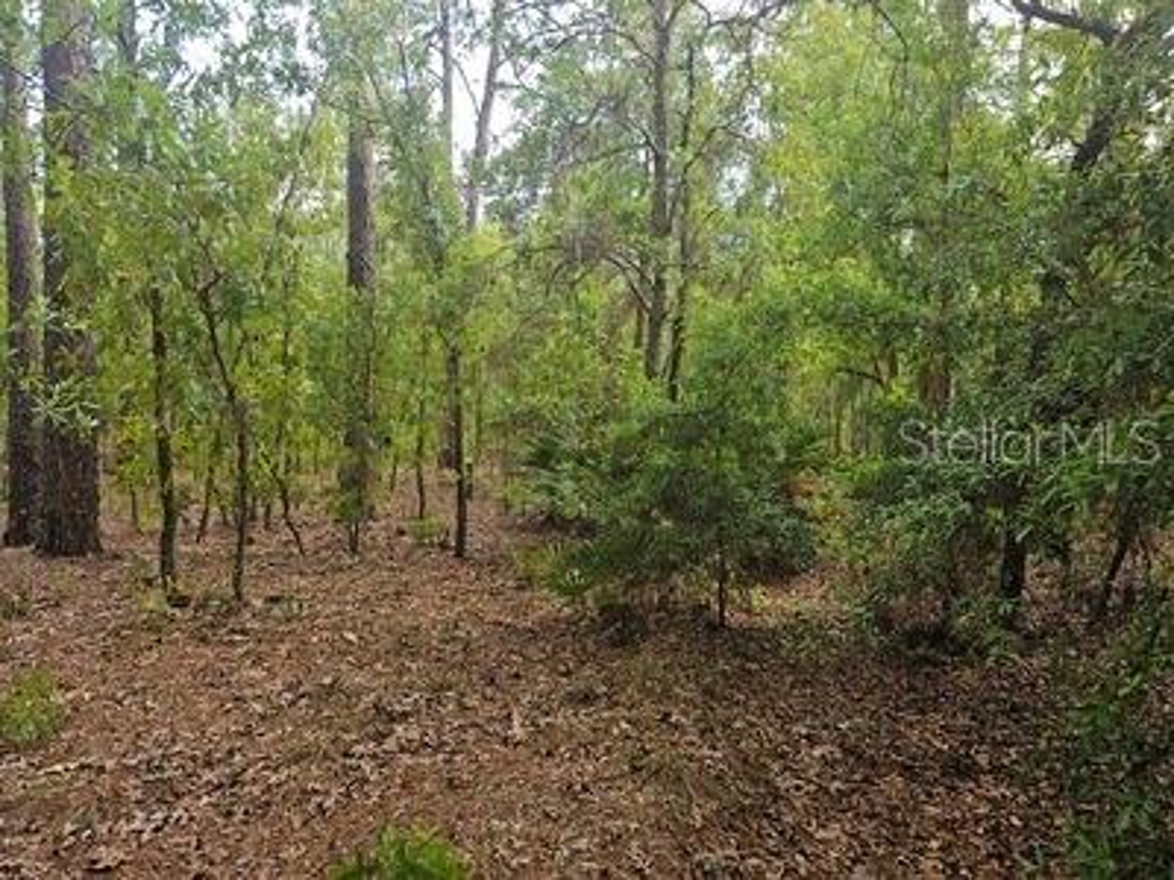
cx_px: 587
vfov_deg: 58.9
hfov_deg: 73.9
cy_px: 440
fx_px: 780
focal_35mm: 23
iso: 20
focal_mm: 6.3
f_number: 1.7
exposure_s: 1/60
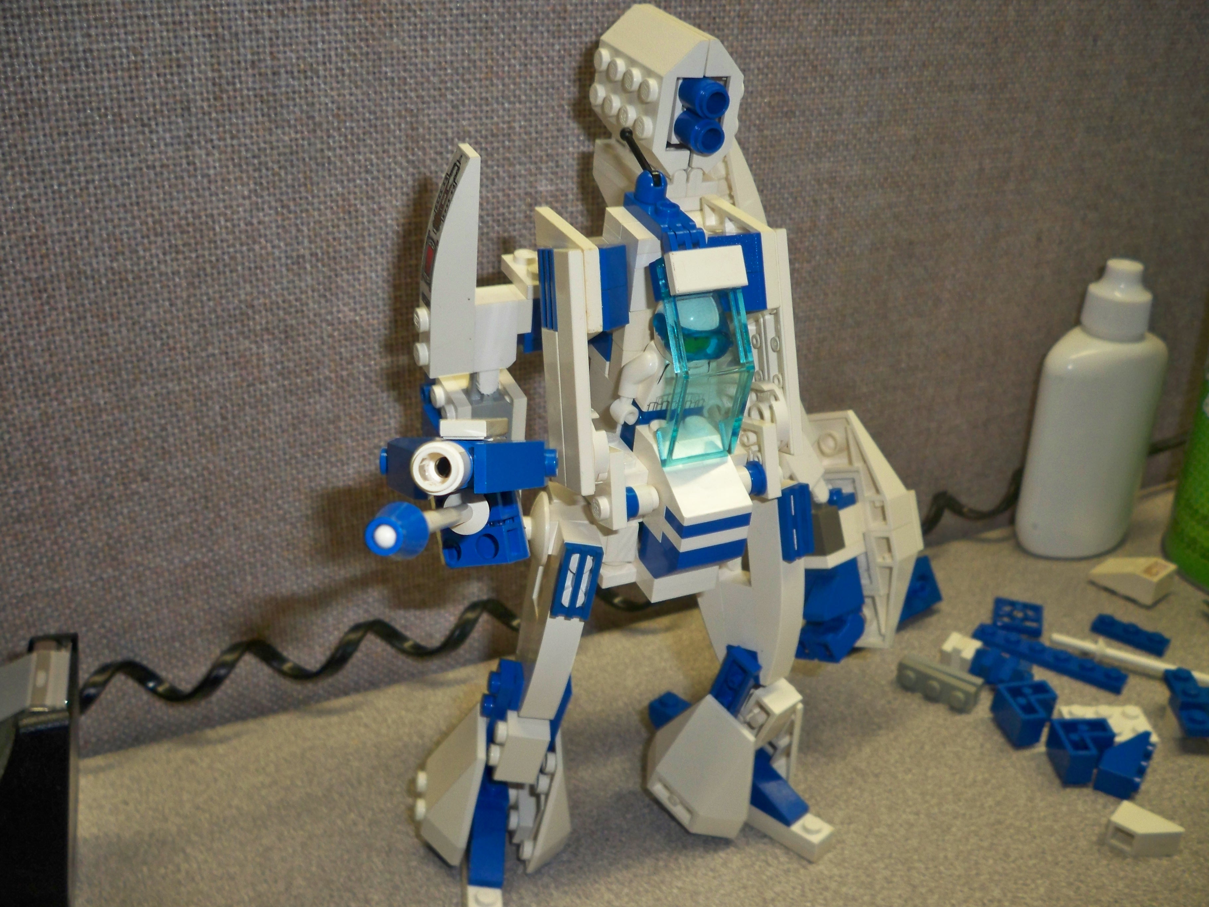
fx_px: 1222
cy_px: 454
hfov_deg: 52.6
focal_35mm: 35
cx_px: 604
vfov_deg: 40.7
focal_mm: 6.3
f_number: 3.1
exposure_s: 1/30
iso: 200
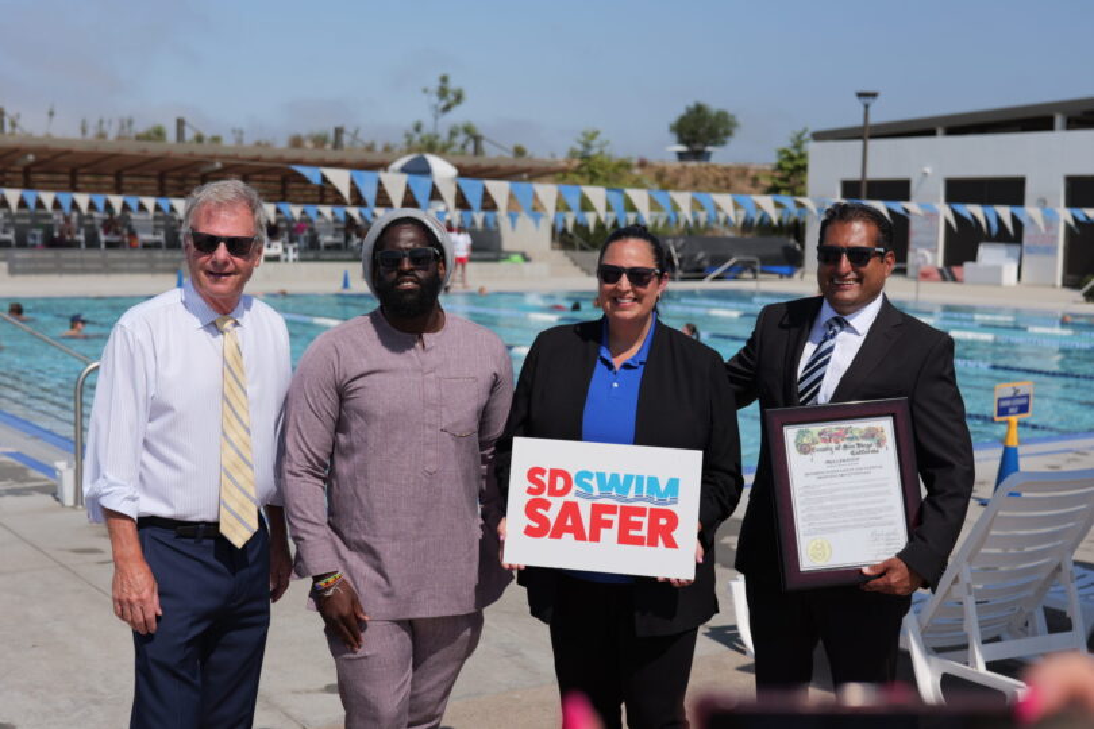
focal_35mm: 50
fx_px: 1519
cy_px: 364
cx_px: 547
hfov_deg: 39.6
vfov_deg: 27.0
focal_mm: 50
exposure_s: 1/1600
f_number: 4
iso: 100
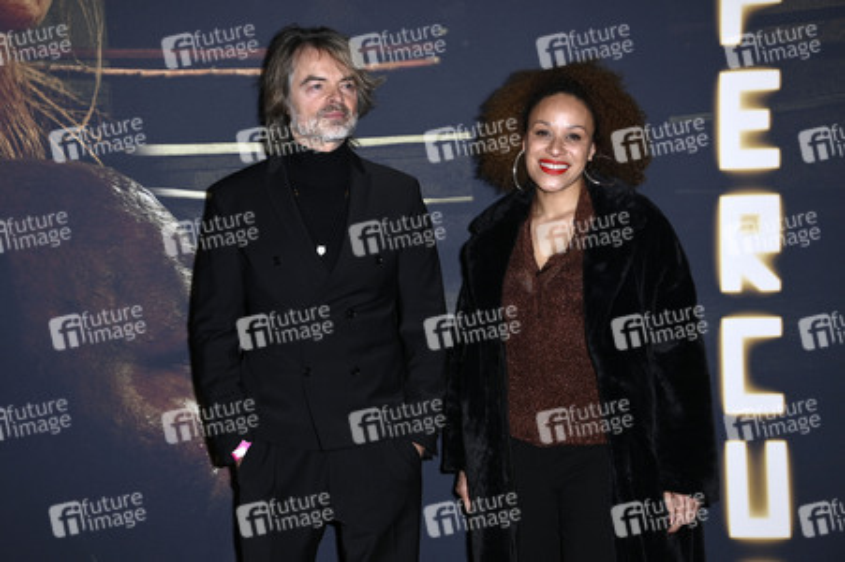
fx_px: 1454
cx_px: 422
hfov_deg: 32.4
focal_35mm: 62
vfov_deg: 21.9
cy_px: 281
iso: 400
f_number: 5.6
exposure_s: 1/250
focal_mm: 62
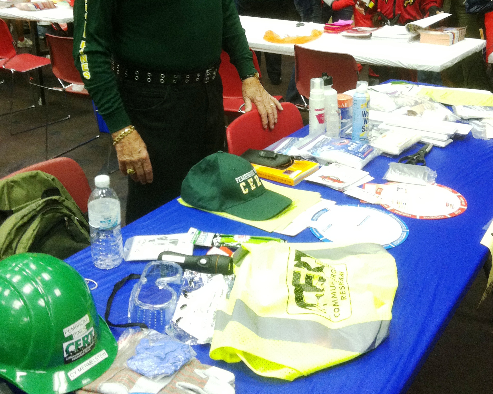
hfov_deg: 40.3
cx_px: 247
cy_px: 96
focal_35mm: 46
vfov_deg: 32.1
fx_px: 671
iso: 160
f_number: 2.8
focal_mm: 3.85
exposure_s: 1/15
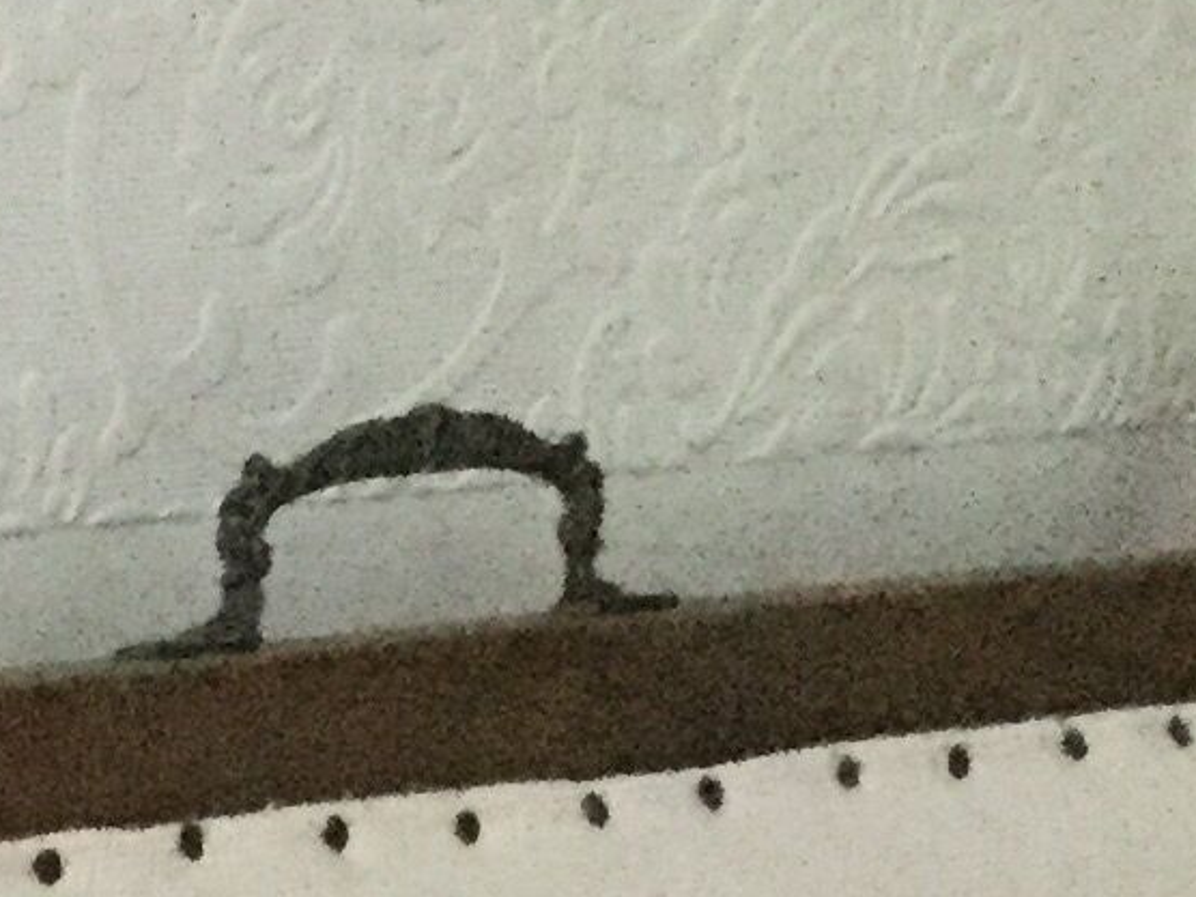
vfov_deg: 7.7
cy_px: 1985
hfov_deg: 9.5
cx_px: -1805
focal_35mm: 182
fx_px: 6288
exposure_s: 1/17
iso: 320
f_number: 2.4
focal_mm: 3.3
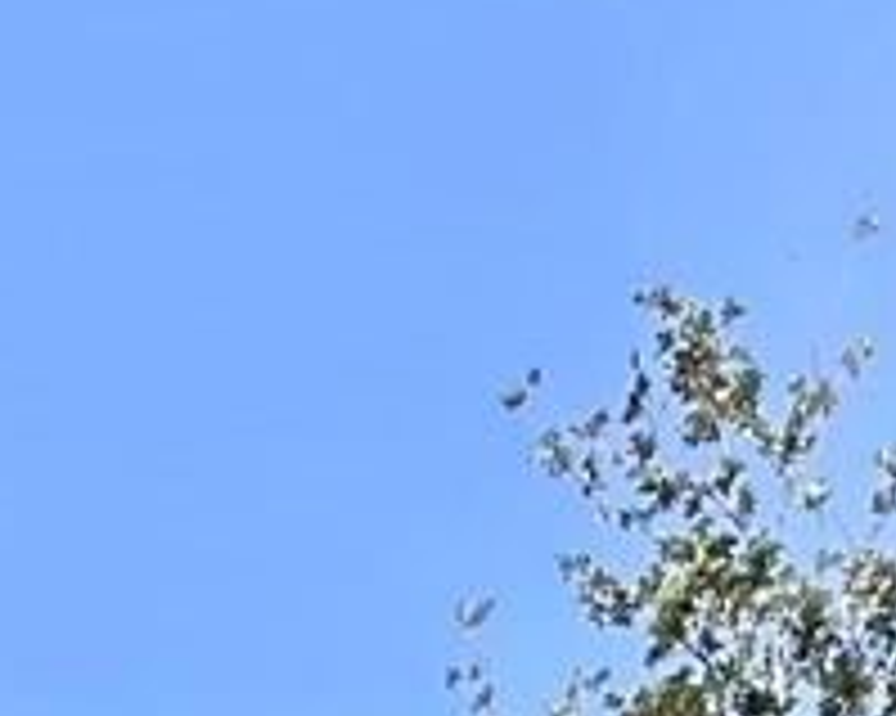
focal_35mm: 110
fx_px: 2916
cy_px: 2134
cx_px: 194
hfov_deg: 17.3
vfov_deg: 10.3
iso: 40
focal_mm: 2.22
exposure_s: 1/694
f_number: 2.2
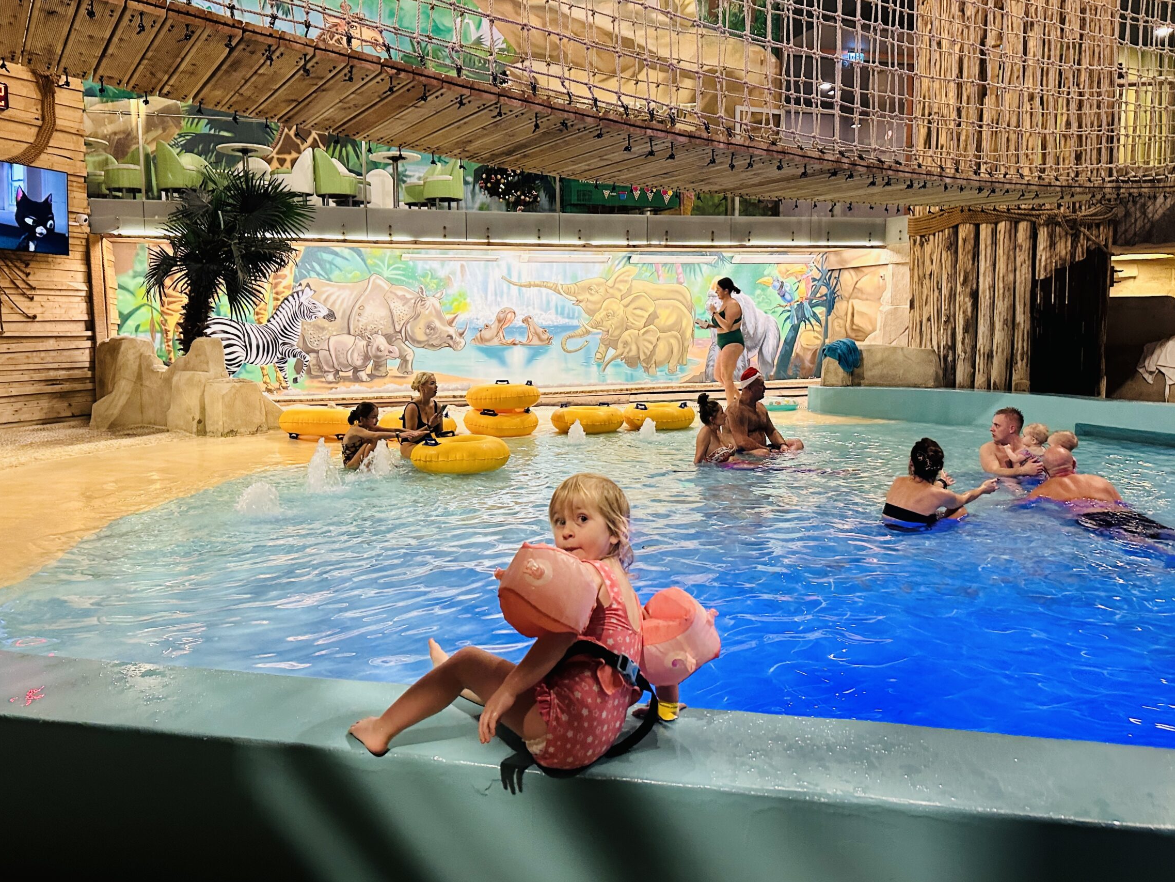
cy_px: 405
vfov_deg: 51.3
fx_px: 916
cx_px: 527
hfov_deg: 65.2
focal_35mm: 27
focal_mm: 6.86
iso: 400
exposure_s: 1/50
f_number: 1.78
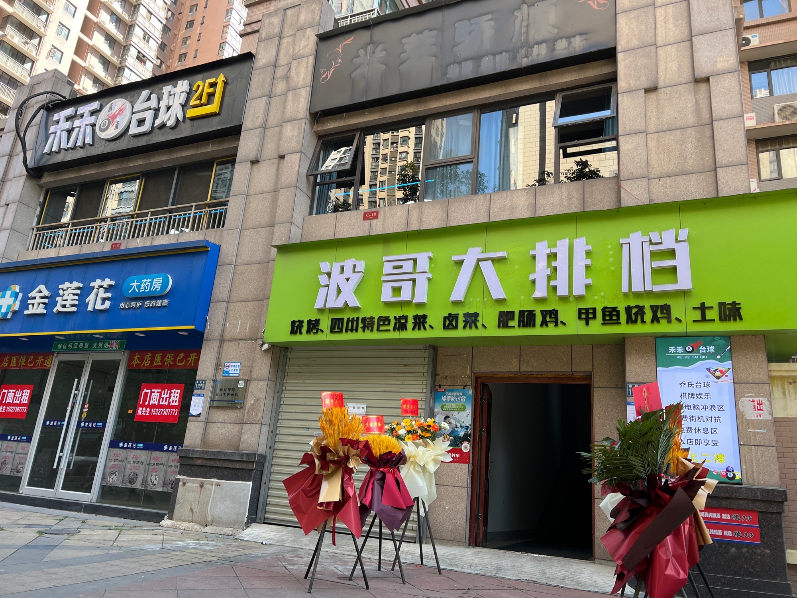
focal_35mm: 26
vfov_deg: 53.1
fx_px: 599
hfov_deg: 67.3
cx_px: 398
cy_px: 299
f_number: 1.5
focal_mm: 5.7
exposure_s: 1/374
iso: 50
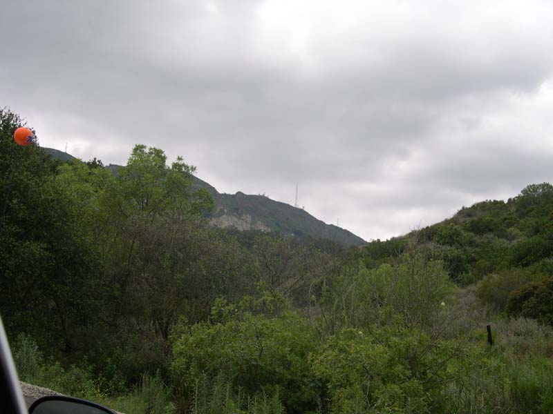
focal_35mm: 38
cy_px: 207
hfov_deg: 49.0
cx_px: 276
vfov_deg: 37.7
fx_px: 607
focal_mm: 8
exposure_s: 1/157
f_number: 7.6
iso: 100
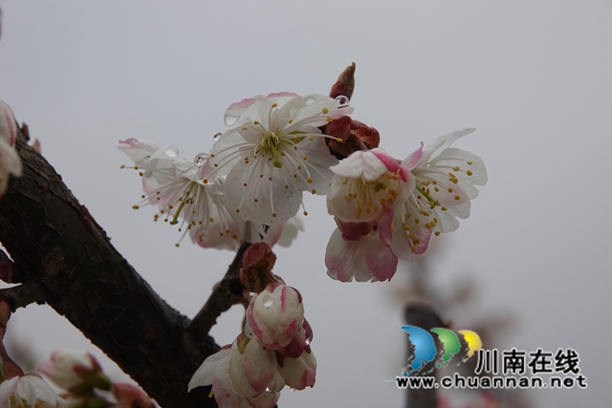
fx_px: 1377
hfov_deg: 25.1
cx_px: 306
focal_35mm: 81
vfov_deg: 16.9
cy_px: 204
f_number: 4
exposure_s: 1/400
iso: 100
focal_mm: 29.69
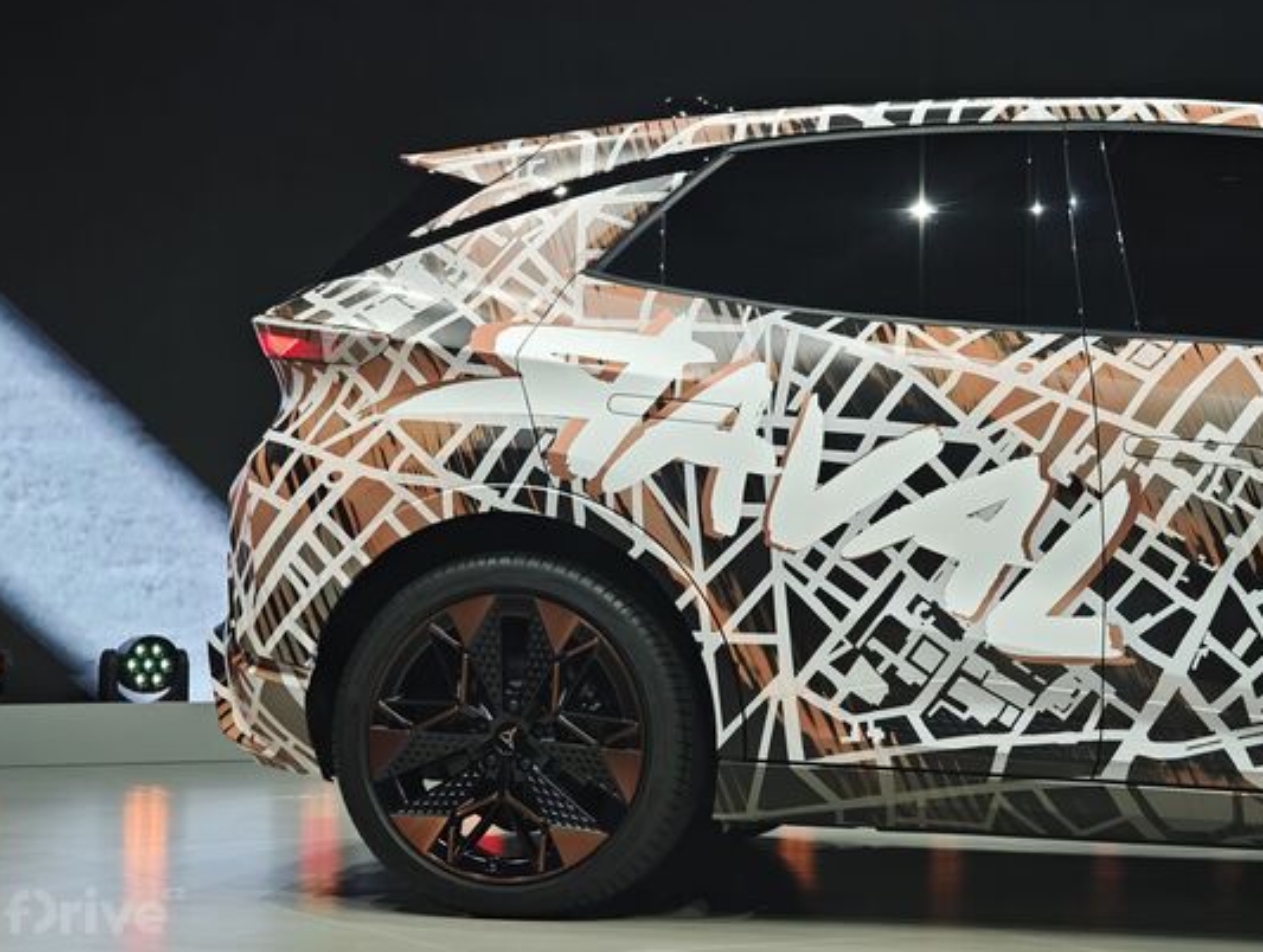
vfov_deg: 14.6
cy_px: 469
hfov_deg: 19.2
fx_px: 3729
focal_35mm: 102
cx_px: 635
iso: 2000
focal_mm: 25.1
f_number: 2.6
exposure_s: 1/350
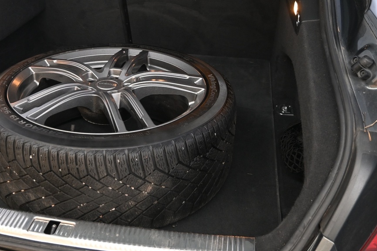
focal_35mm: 45
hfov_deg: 42.8
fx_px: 471
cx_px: 116
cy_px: 75
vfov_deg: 29.6
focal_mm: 16
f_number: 3.5
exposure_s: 1/25
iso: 720
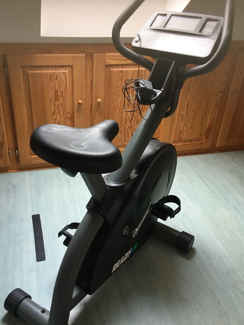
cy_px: 163
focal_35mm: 35
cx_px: 120
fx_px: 329
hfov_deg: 40.7
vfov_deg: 52.6
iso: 64
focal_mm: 4.15
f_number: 2.2
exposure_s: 1/17
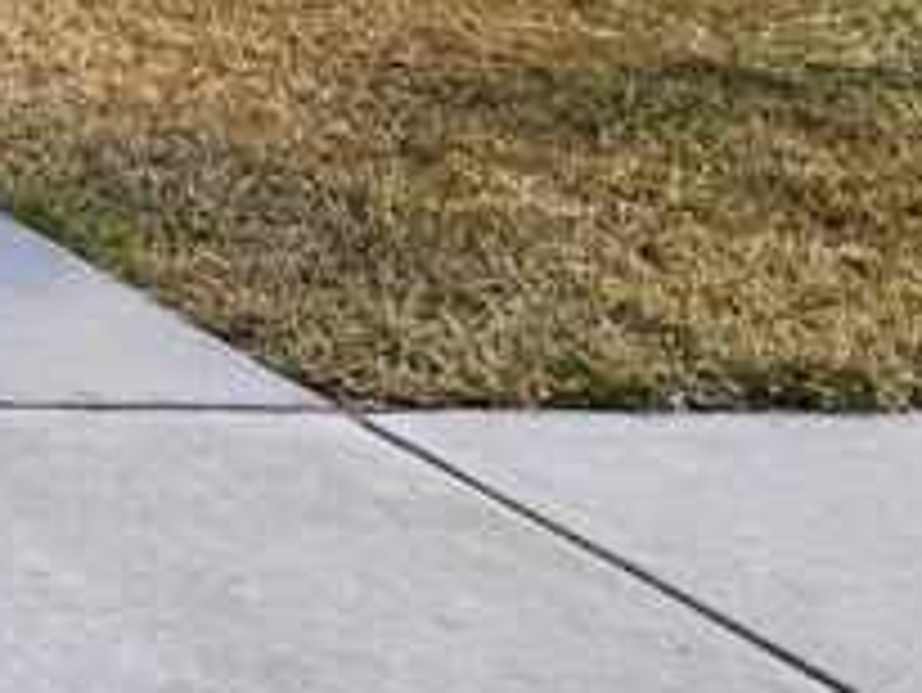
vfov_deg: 16.5
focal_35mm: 70
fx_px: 1866
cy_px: -652
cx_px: -994
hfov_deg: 17.7
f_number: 2.2
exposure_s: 1/1832
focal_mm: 2.22
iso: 40
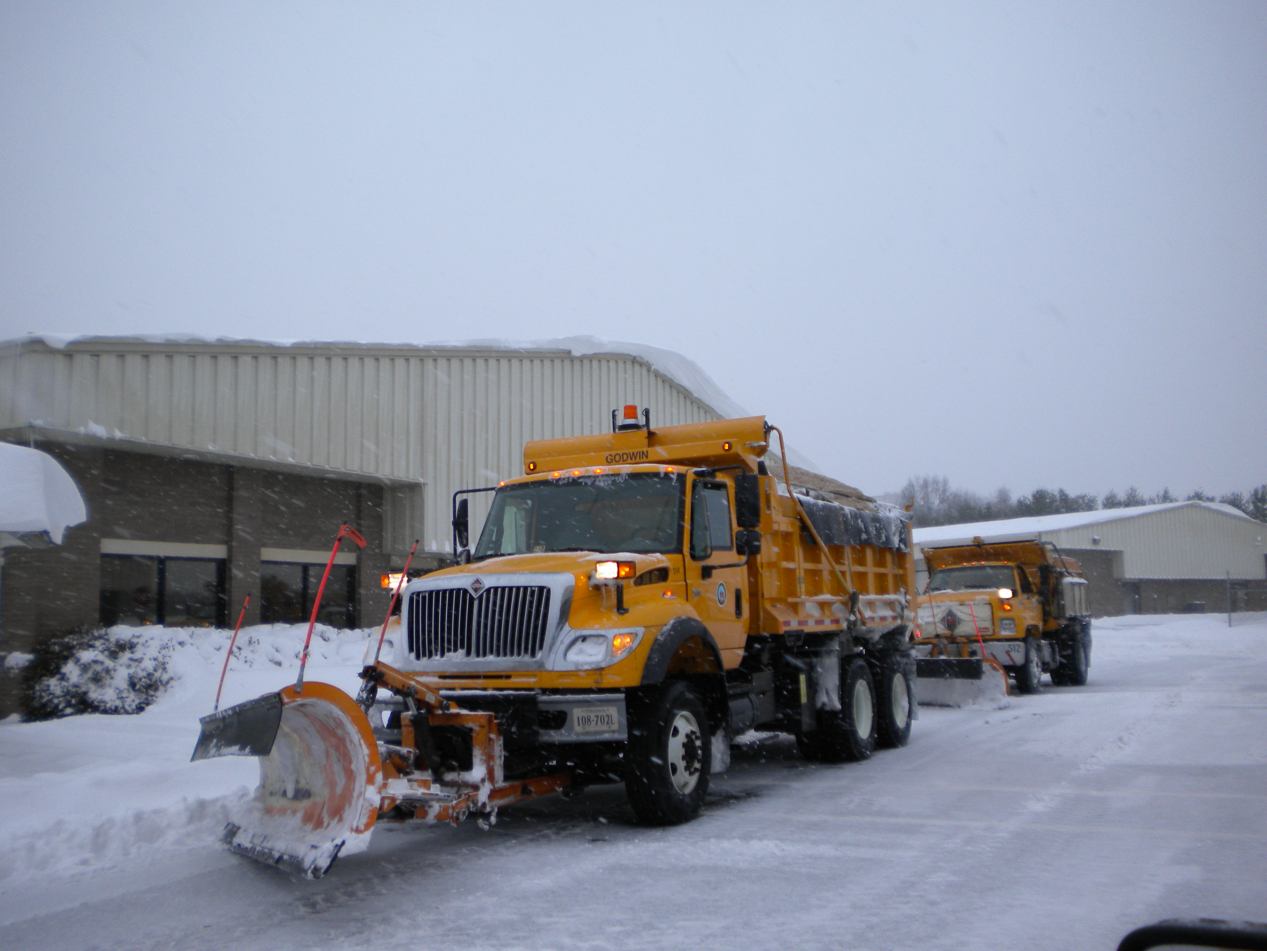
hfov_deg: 52.6
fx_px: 1281
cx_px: 634
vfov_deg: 40.7
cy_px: 476
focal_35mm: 35
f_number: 3.1
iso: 80
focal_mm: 6.3
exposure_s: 1/138
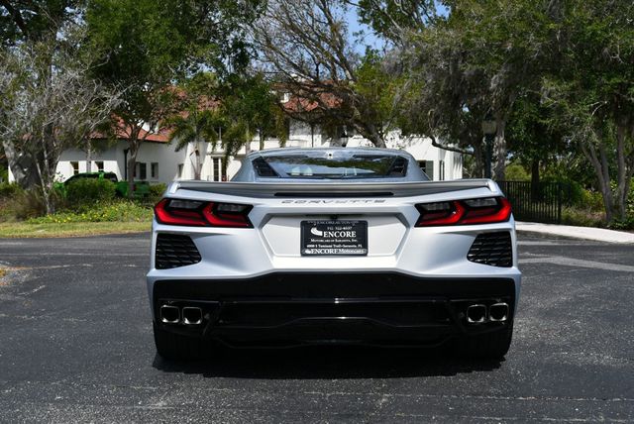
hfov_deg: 38.2
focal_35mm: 52
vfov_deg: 26.0
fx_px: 917
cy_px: 212
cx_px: 317
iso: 100
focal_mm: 26
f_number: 10
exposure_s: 1/400
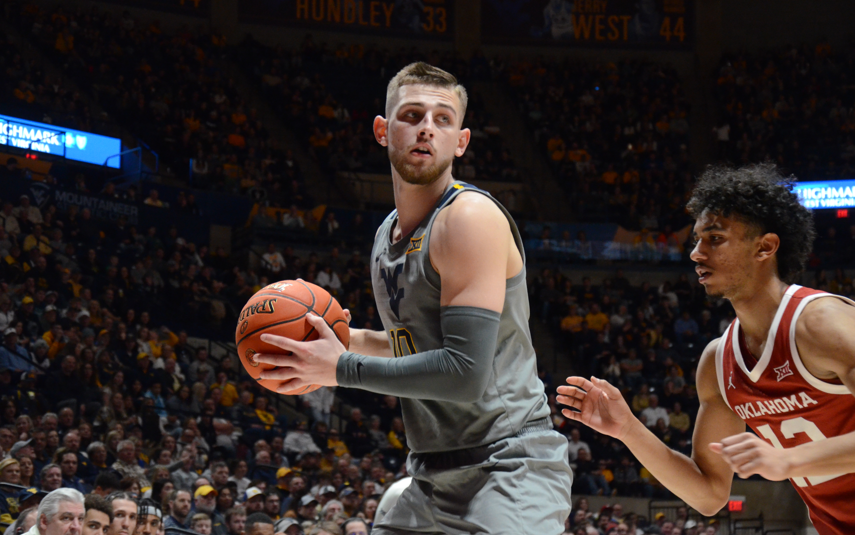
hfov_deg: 25.8
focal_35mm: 80
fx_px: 1864
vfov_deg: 16.3
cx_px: 430
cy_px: 274
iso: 3200
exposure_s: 1/400
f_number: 5
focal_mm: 52
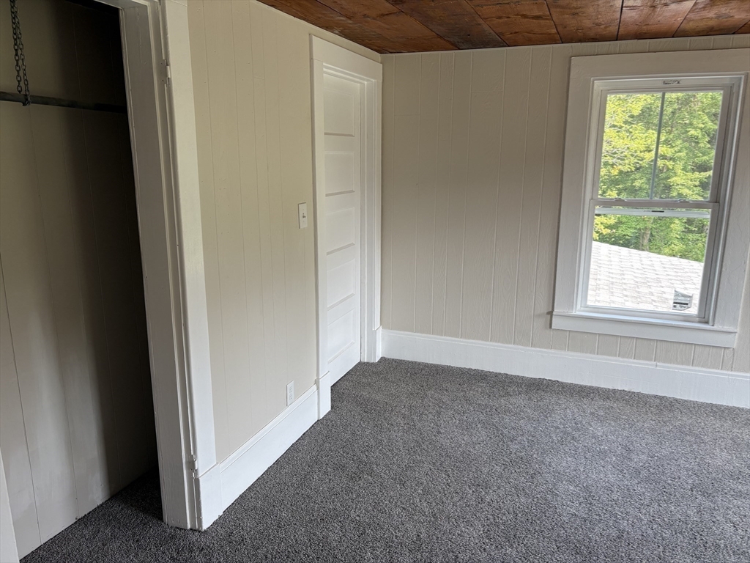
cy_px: 282
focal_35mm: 26
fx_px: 563
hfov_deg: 67.3
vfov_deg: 53.1
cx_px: 375
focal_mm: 5.96
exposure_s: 1/120
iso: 64
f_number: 1.6
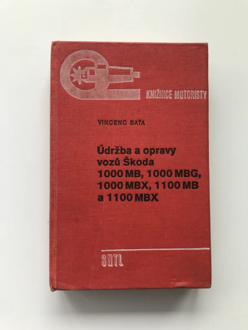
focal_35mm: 28
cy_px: 165
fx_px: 267
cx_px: 124
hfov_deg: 49.7
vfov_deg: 63.4
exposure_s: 1/50
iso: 32
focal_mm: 3.99
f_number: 1.8
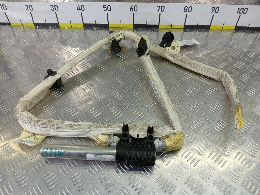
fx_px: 173
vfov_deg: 58.9
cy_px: 98
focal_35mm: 23
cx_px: 130
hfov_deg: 73.9
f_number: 1.6
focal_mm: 4.11
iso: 91
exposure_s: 1/50
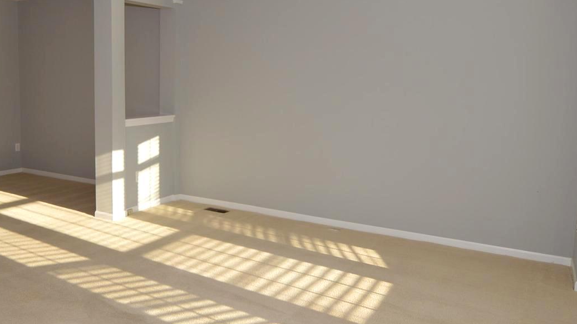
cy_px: 136
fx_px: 474
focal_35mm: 31
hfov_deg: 60.7
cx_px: 180
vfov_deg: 37.7
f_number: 5.6
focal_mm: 10
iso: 160
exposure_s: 1/125
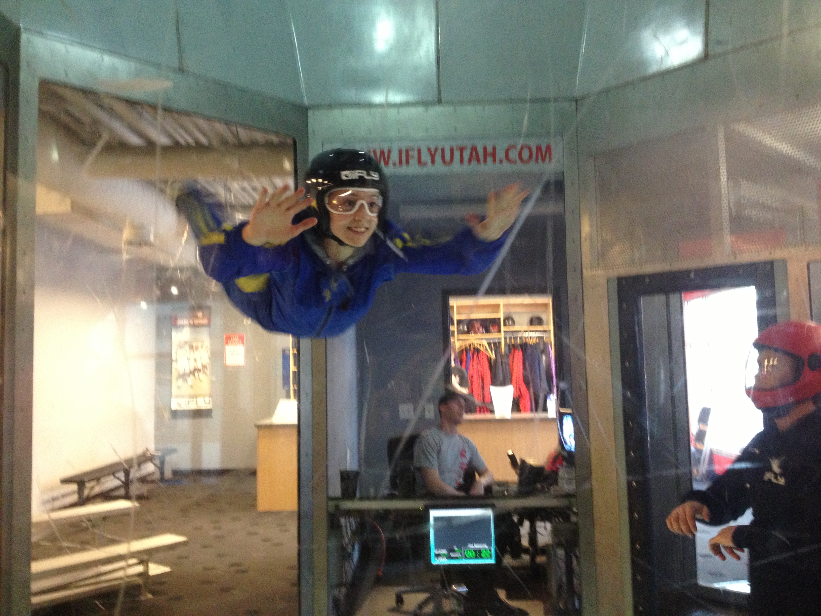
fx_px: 830
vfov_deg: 40.7
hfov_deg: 52.6
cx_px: 410
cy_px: 308
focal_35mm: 35
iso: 320
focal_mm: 4.28
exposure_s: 1/20
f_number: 2.4
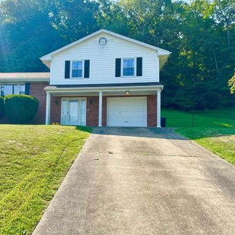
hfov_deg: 54.7
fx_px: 223
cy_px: 117
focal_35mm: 29
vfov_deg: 55.6
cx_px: 82
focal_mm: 6.86
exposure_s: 1/1949
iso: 80
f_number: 1.78
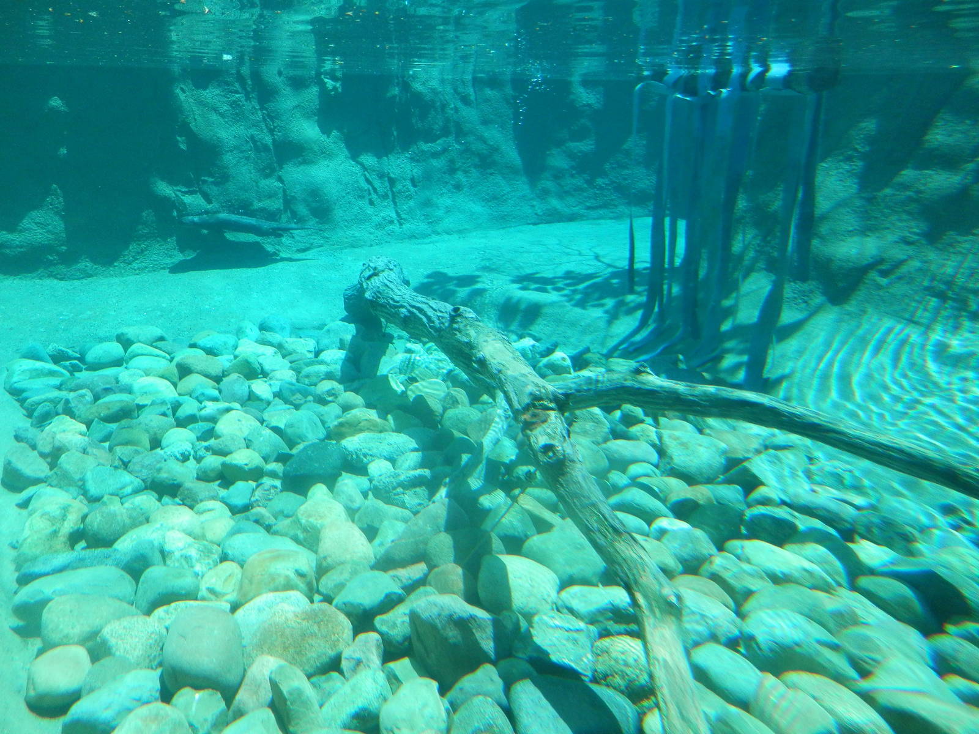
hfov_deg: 69.4
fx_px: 707
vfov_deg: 54.9
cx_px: 490
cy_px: 367
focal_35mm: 25
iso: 200
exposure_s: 1/500
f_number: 3
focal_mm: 4.5
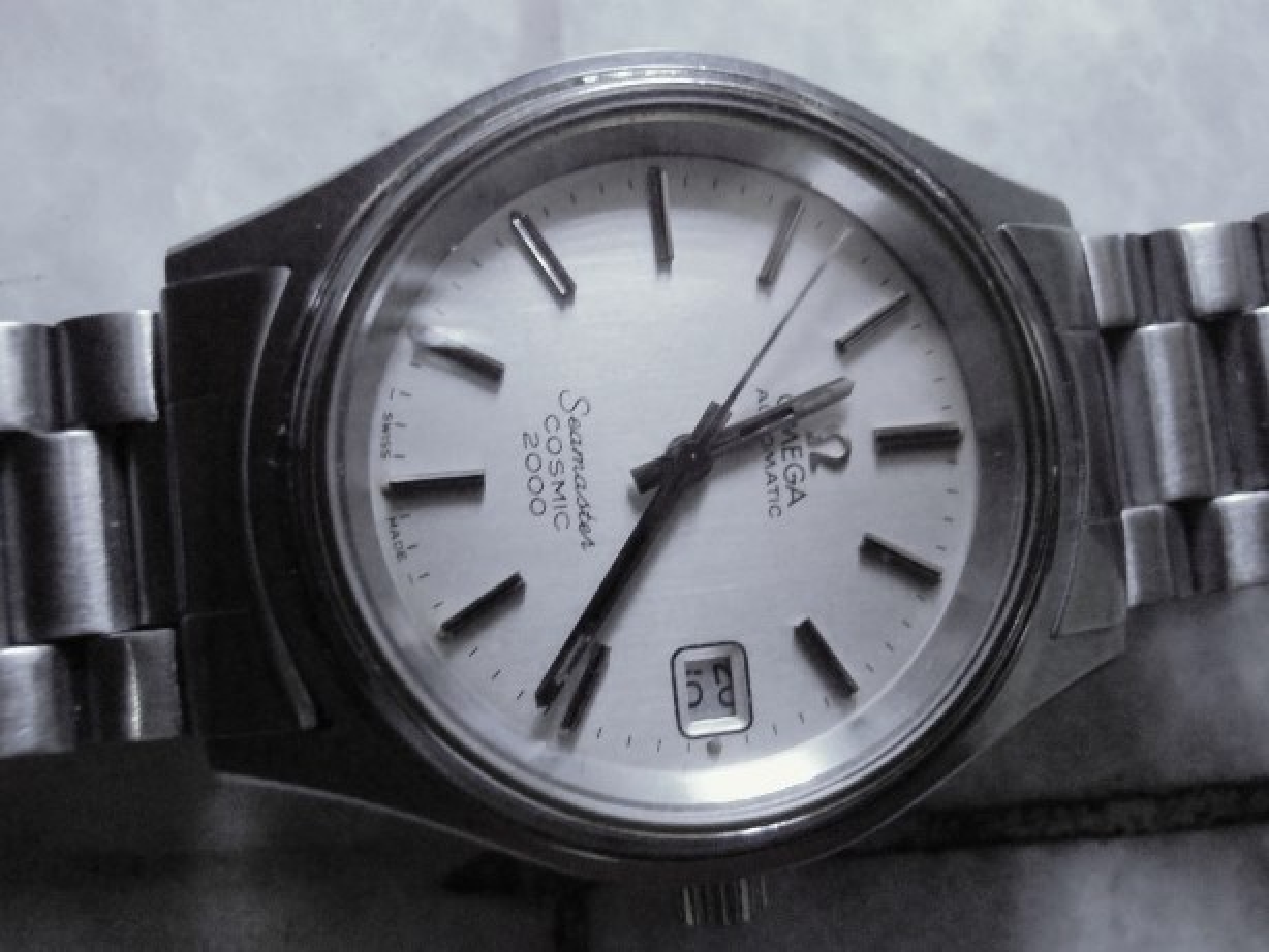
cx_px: 634
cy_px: 476
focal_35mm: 37
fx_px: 1357
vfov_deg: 38.7
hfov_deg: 50.1
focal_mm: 6.61
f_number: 3.9
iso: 400
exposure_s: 1/4
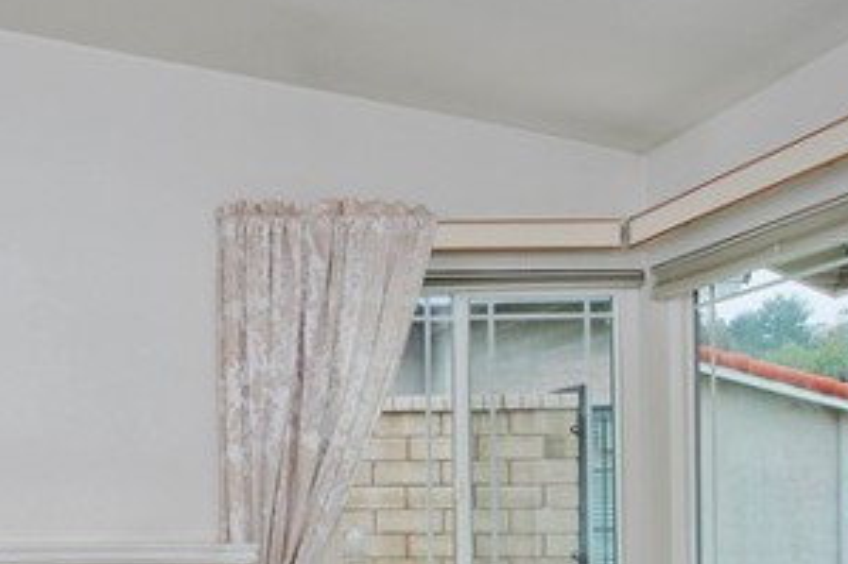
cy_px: 495
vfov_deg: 27.2
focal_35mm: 48
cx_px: -71
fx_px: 1130
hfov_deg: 35.5
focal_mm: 14
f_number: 5.6
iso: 400
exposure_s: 1/320
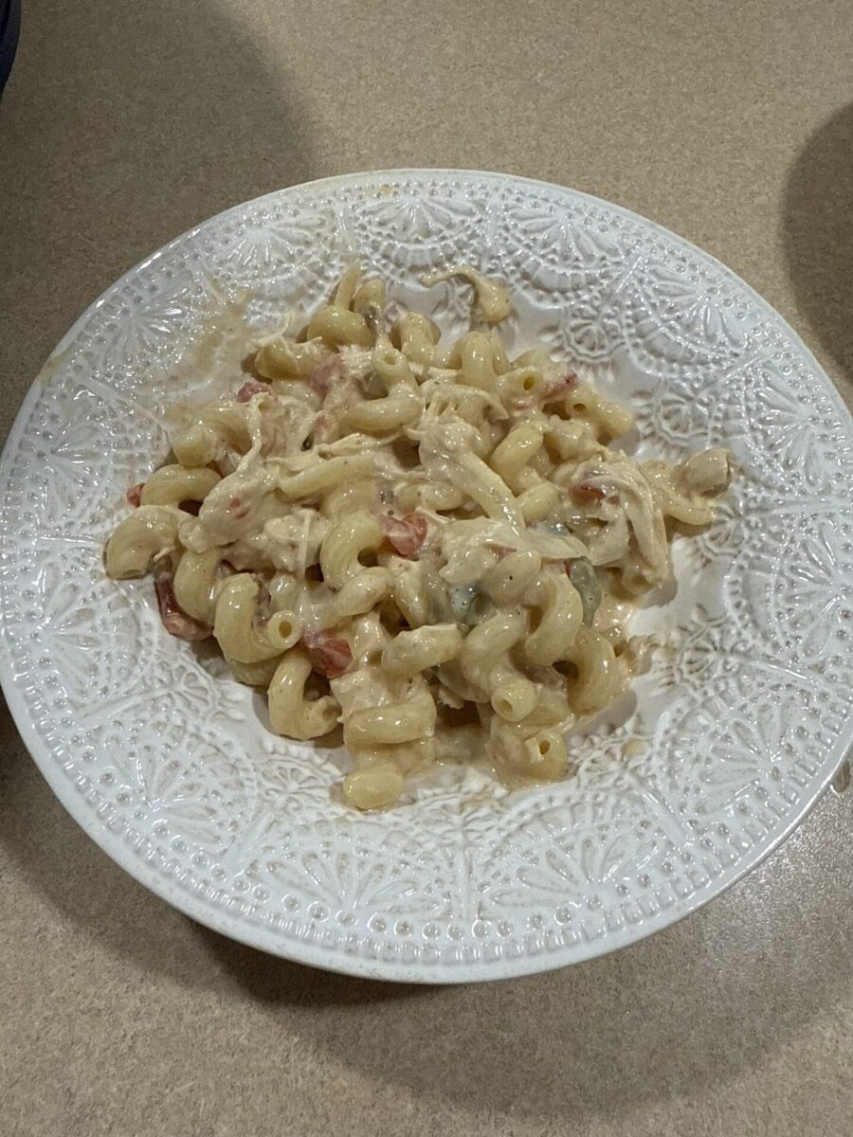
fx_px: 789
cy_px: 568
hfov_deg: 56.8
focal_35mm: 24
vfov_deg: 71.6
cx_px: 426
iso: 160
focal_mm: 2.22
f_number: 2.2
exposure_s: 1/120
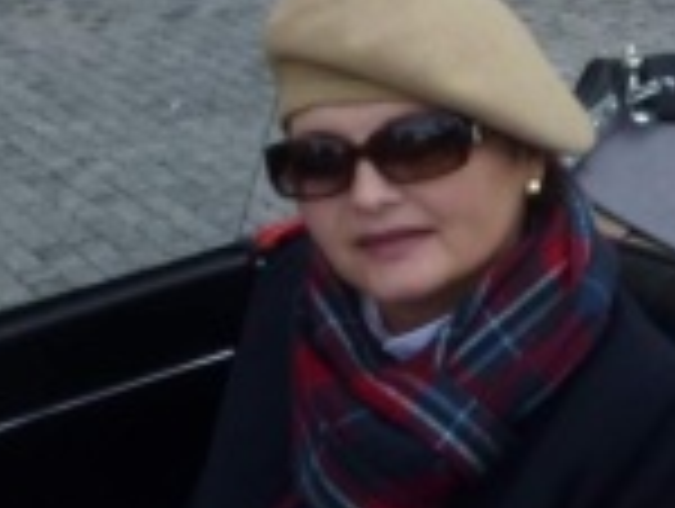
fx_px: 1562
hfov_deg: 23.1
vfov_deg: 18.3
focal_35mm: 80
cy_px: 115
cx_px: 720
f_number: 4
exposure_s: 1/200
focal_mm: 4.3
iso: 100
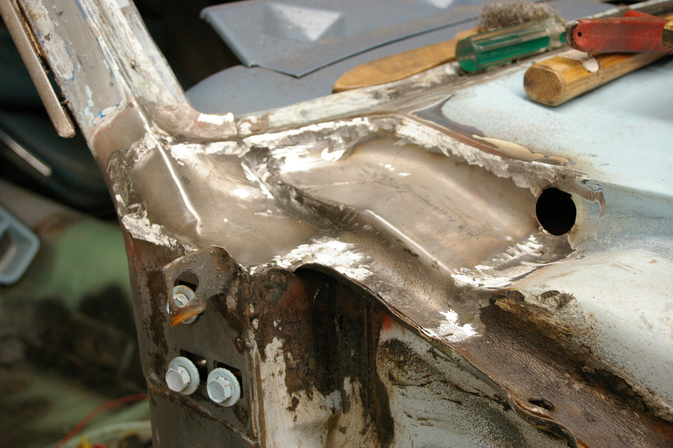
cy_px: 224
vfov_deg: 22.6
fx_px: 1121
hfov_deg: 33.4
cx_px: 336
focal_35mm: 60
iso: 800
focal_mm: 40
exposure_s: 1/45
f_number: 6.7
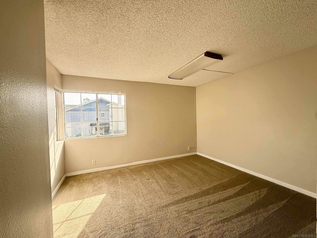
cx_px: 158
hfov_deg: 102.1
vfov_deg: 85.7
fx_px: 128
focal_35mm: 14
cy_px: 119
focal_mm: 2.22
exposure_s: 1/279
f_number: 2.2
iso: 64
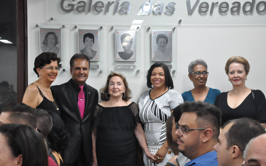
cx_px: 134
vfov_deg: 16.9
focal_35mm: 77
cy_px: 87
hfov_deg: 26.8
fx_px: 558
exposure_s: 1/60
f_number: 5
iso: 2000
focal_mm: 50
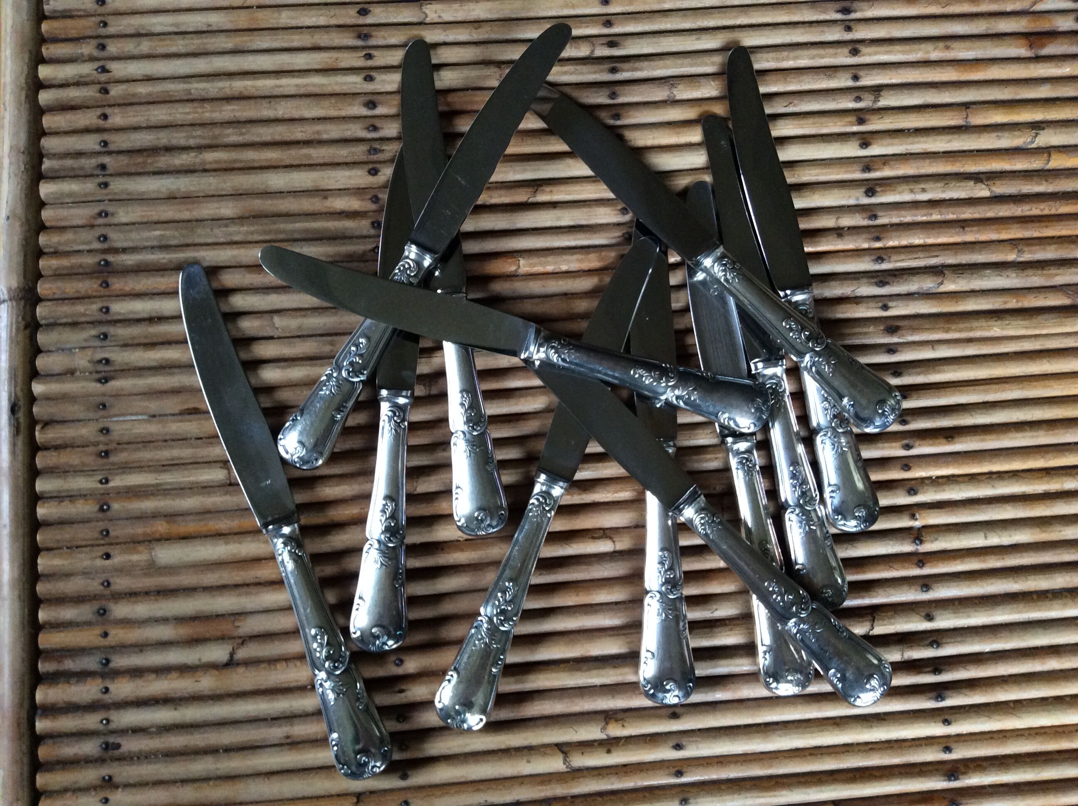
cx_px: 539
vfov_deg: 44.1
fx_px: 995
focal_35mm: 32
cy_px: 403
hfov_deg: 56.9
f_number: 2.4
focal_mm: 3.3
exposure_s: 1/25
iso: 160
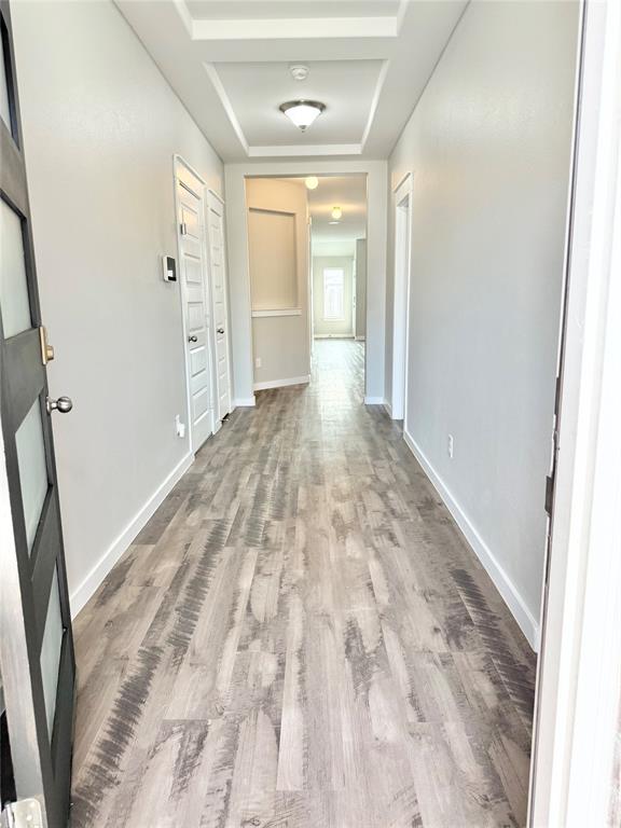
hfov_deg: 56.8
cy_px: 414
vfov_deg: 71.6
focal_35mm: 24
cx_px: 310
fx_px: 574
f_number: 1.78
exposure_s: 1/132
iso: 160
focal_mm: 6.76
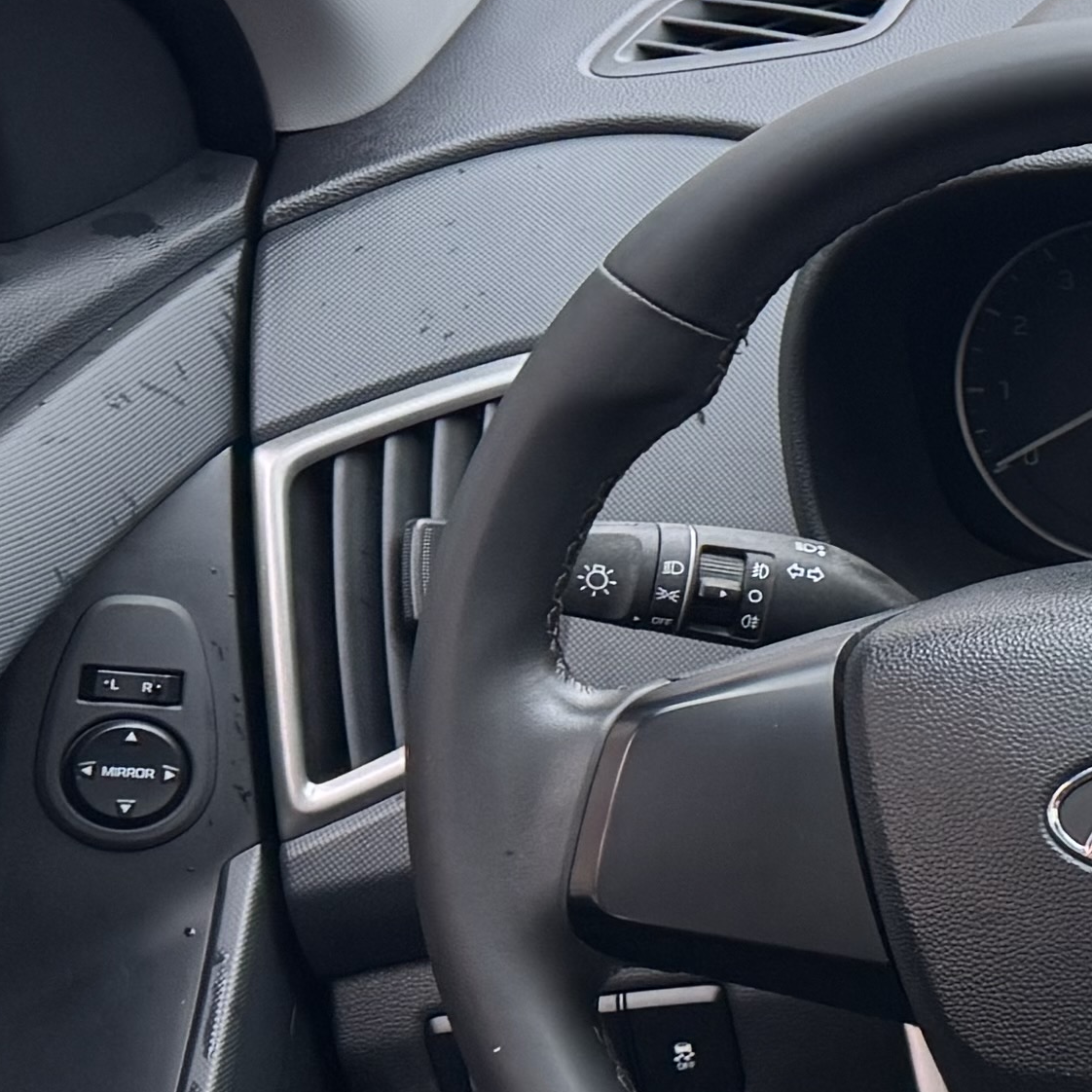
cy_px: 723
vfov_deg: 16.1
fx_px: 3855
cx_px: 2384
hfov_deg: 13.2
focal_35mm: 108
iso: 100
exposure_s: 1/121
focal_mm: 6.76
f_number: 1.78
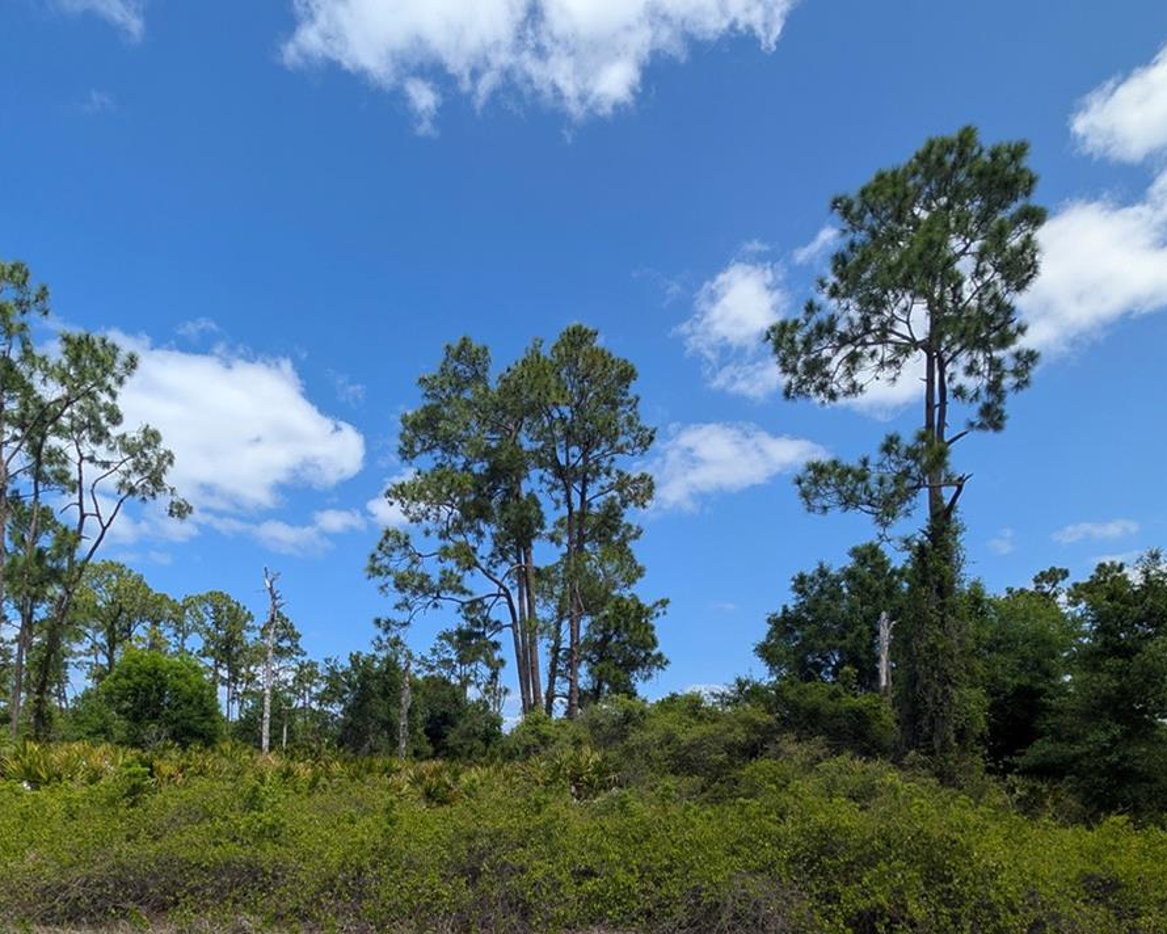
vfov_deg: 59.6
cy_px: 766
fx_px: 725
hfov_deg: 77.5
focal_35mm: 21
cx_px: 542
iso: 48
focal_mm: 2.02
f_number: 1.7
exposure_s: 1/2577
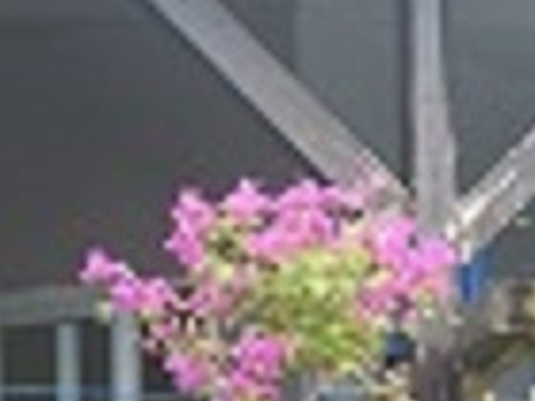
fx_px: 7604
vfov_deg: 3.0
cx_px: 524
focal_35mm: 492
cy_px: 817
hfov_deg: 4.0
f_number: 5
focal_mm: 20.6
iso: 100
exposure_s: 1/60
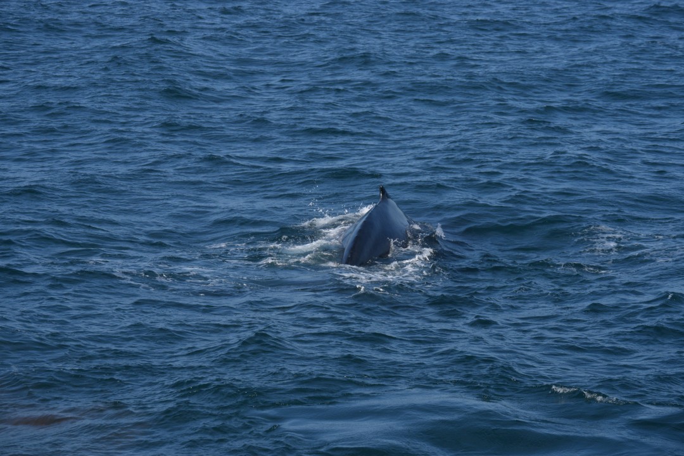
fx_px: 2565
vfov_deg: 10.2
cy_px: 228
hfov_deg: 15.2
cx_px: 342
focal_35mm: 135
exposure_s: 1/1600
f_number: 5.6
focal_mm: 90
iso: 200
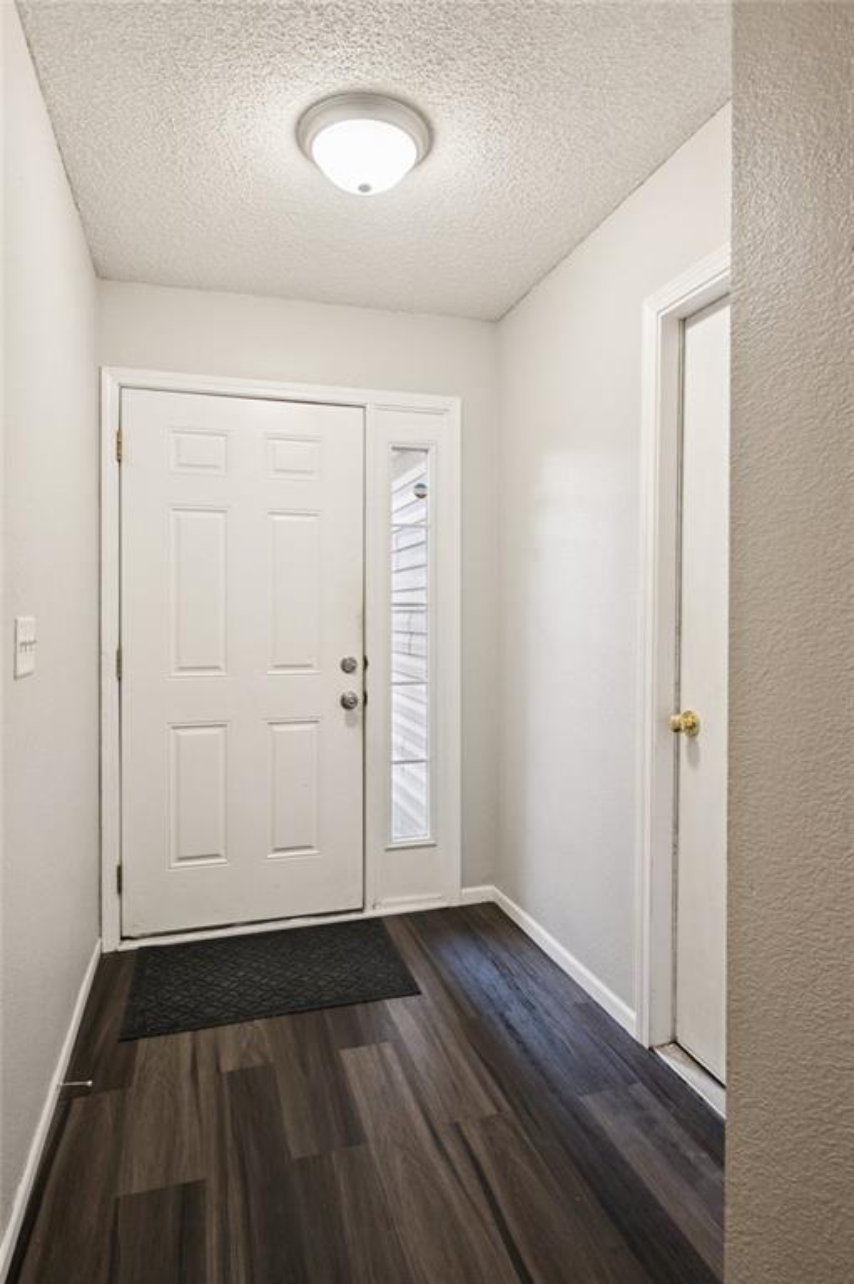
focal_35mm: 20
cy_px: 642
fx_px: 695
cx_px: 427
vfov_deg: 85.5
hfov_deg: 63.1
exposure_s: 1/25
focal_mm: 19.5
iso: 640
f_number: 6.3
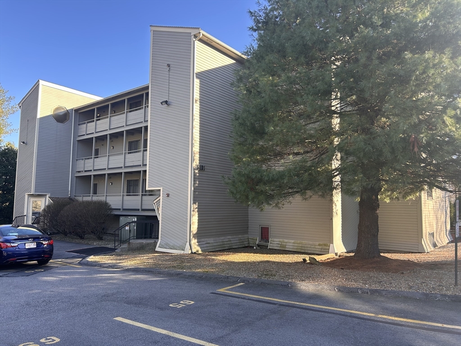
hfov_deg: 67.3
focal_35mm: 26
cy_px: 173
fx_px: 346
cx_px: 230
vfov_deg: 53.1
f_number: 1.5
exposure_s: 1/461
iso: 50
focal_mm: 5.7
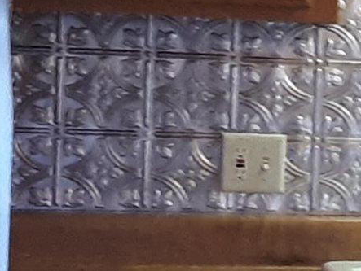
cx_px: 961
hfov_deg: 8.9
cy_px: 171
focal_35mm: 194
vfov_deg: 7.7
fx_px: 2025
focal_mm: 2.91
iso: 160
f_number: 1.9
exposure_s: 1/40
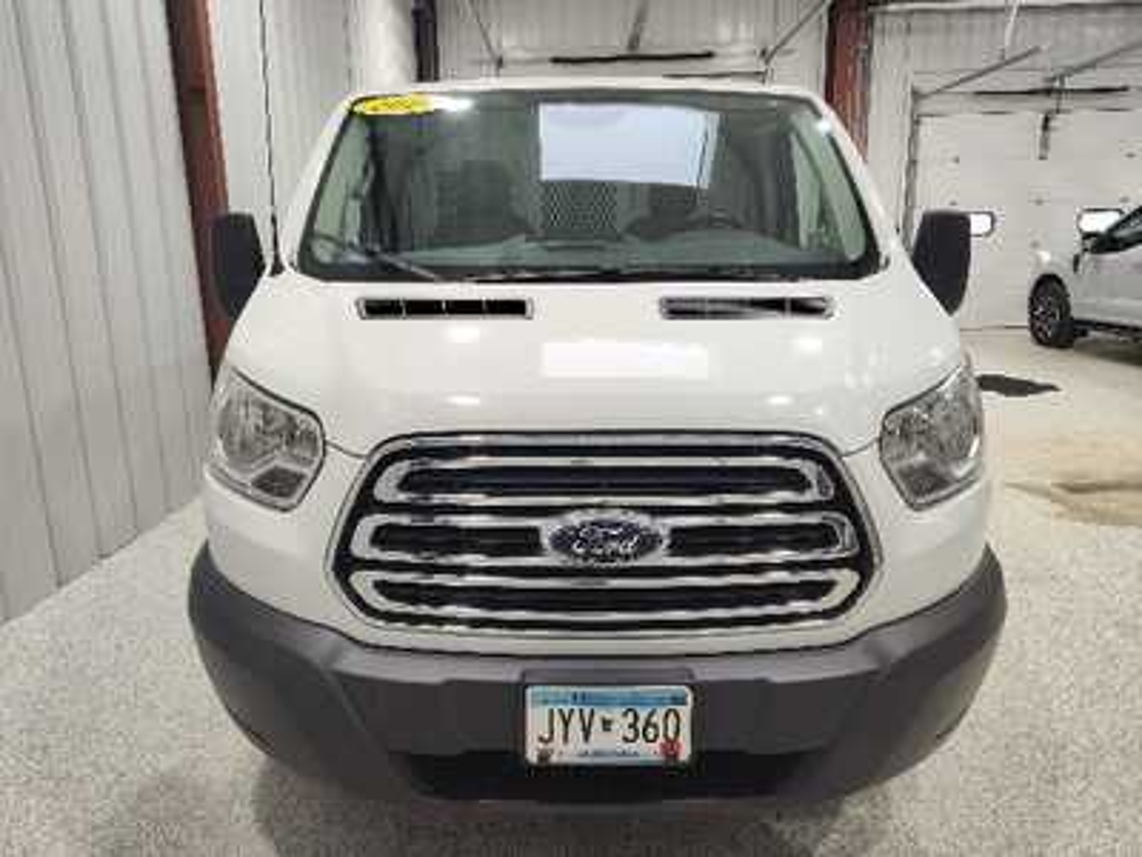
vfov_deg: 58.9
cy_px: 428
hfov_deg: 73.9
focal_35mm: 23
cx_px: 571
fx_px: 759
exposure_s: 1/120
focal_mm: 5.56
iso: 100
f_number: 1.8
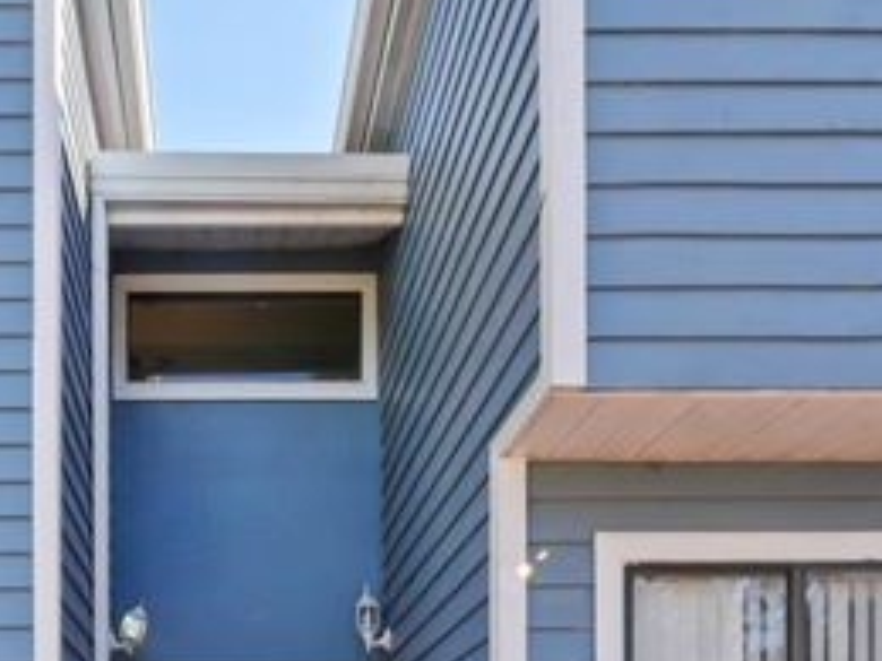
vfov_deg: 31.2
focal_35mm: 38
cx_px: 246
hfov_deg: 47.6
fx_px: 968
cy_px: 810
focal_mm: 7
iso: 200
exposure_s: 1/200
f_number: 5.6
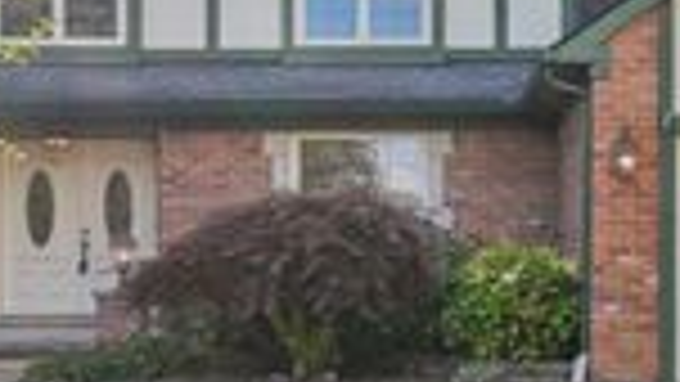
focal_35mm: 68
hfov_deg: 30.8
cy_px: 290
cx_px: 459
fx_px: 1222
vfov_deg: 17.7
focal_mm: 13
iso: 100
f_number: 8
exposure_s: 1/90
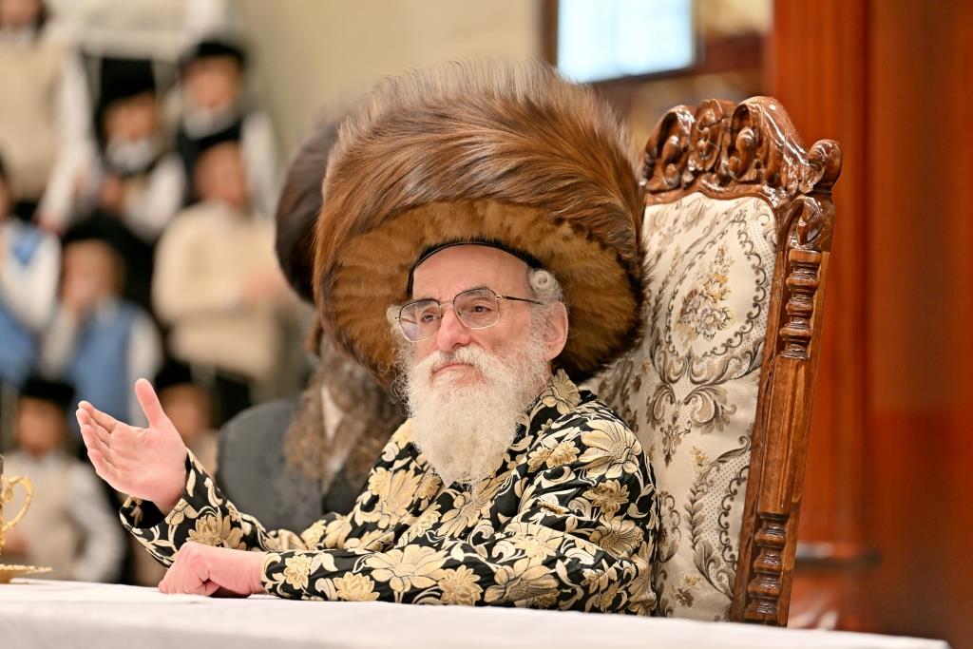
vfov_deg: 6.9
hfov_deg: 10.3
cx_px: 486
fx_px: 5406
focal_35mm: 200
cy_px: 324
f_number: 2.8
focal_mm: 200
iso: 200
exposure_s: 1/250
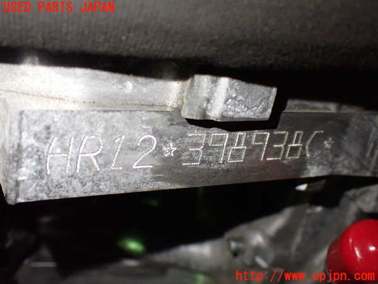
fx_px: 448
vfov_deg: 35.1
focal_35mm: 41
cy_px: 142
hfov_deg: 45.8
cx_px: 189
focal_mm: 7.31
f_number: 2.8
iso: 800
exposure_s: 1/100
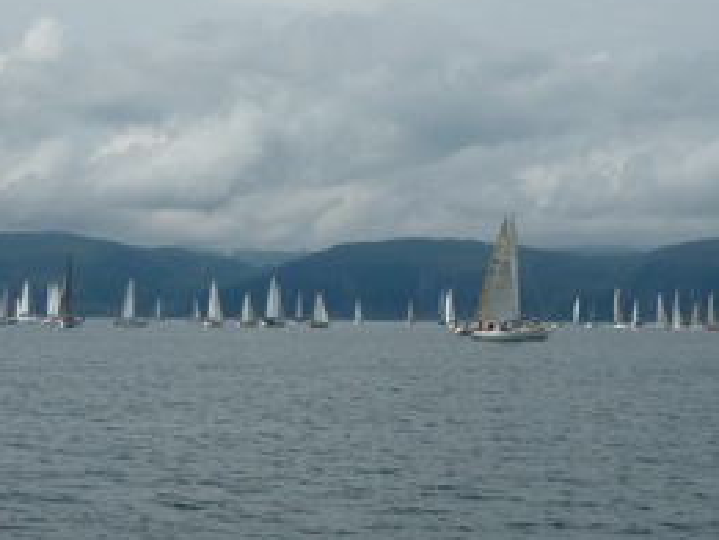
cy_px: 259
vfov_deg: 13.7
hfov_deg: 18.2
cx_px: 427
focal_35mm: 108
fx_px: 2244
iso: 80
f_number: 9
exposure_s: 1/400
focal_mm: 7.4
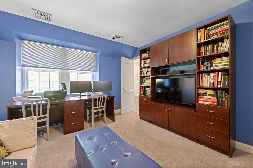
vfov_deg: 81.2
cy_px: 84
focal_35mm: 14
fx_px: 98
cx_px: 126
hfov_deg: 104.3
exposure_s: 1/8
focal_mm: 14
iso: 1600
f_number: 5.6
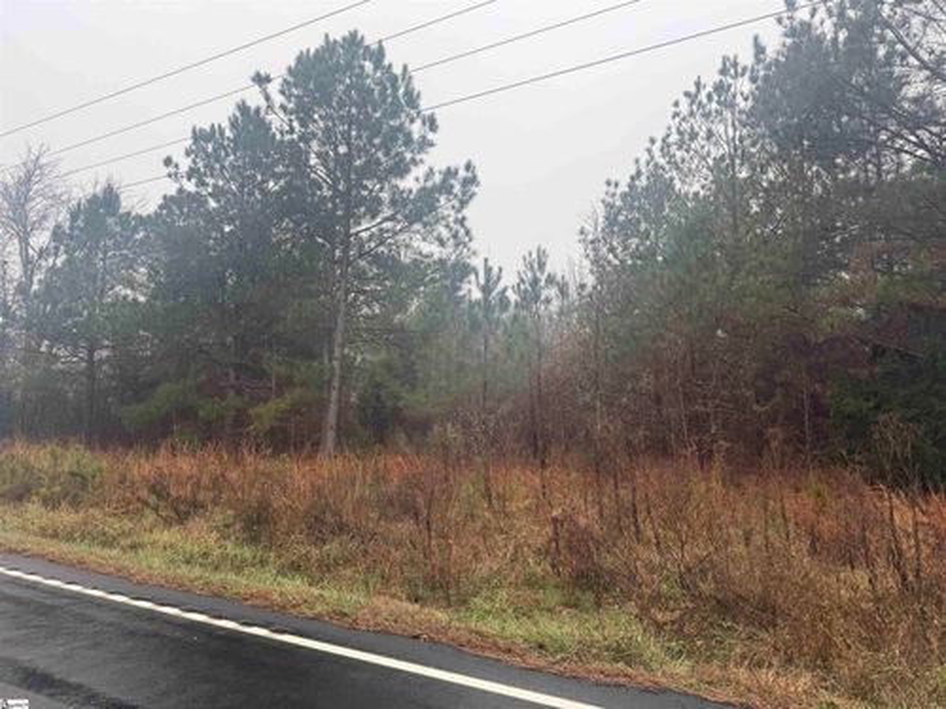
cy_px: 354
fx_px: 656
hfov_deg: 71.6
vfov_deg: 56.8
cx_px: 473
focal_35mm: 24
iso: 80
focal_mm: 6.76
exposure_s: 1/367
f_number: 1.78
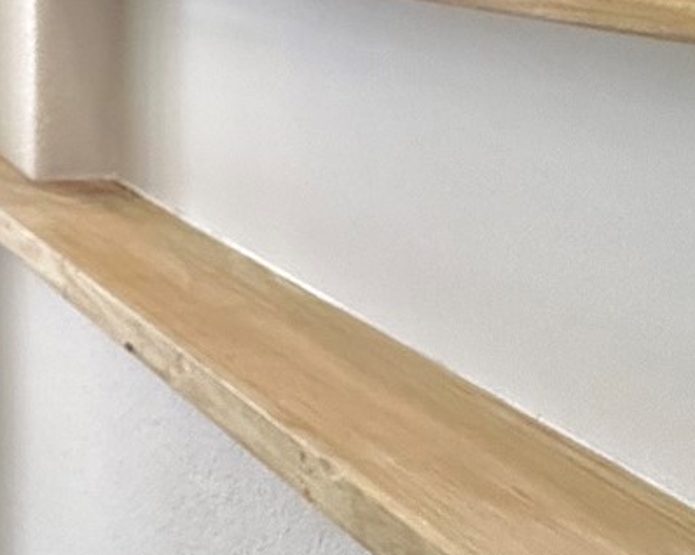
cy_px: -131
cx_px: -388
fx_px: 1131
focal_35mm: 55
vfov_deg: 24.6
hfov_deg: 24.8
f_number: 2.2
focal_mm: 2.22
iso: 200
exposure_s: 1/120
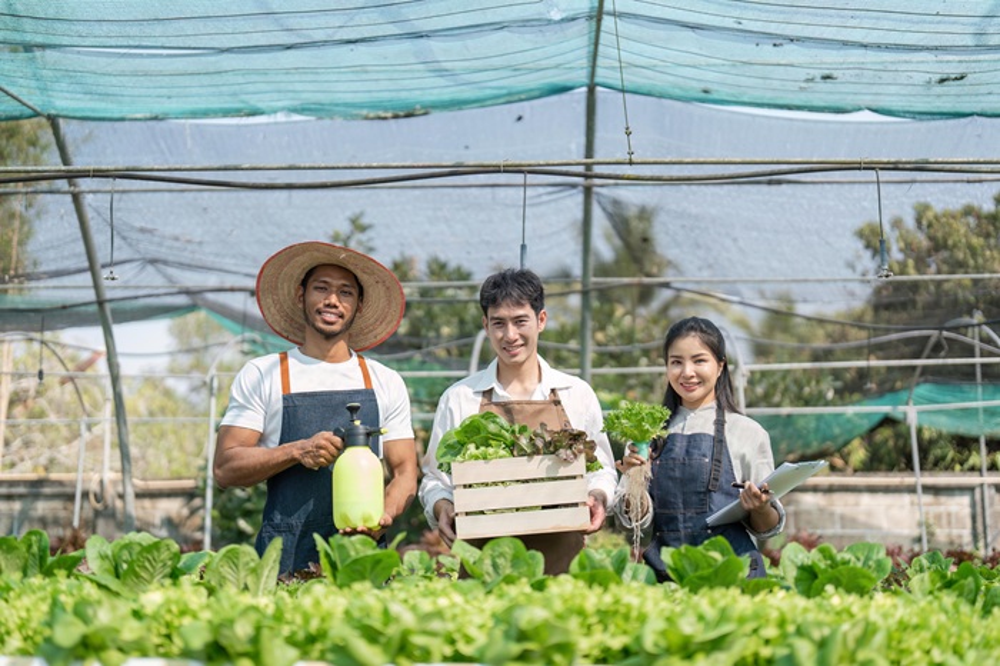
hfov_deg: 39.6
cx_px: 500
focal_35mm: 50
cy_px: 333
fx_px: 1388
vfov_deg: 27.0
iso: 100
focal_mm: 50
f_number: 1.3
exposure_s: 1/2000
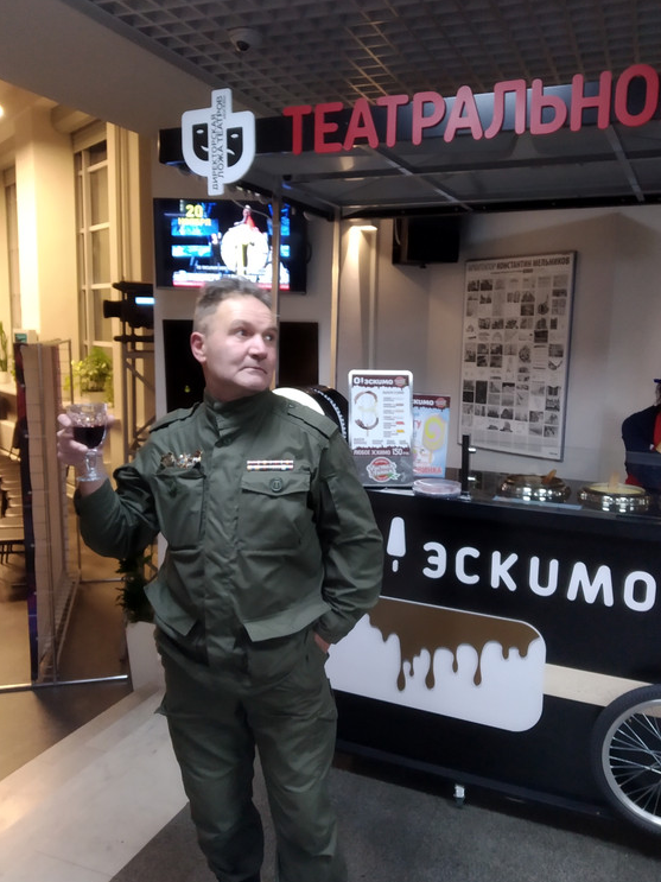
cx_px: 352
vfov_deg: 63.4
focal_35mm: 28
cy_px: 453
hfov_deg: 49.7
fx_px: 713
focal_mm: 3.82
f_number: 2.2
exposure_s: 1/25
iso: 400
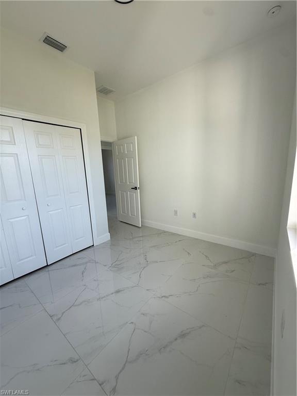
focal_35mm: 14
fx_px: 160
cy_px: 198
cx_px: 148
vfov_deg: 102.1
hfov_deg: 85.7
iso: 50
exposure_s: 1/99
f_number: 2.2
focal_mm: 2.22
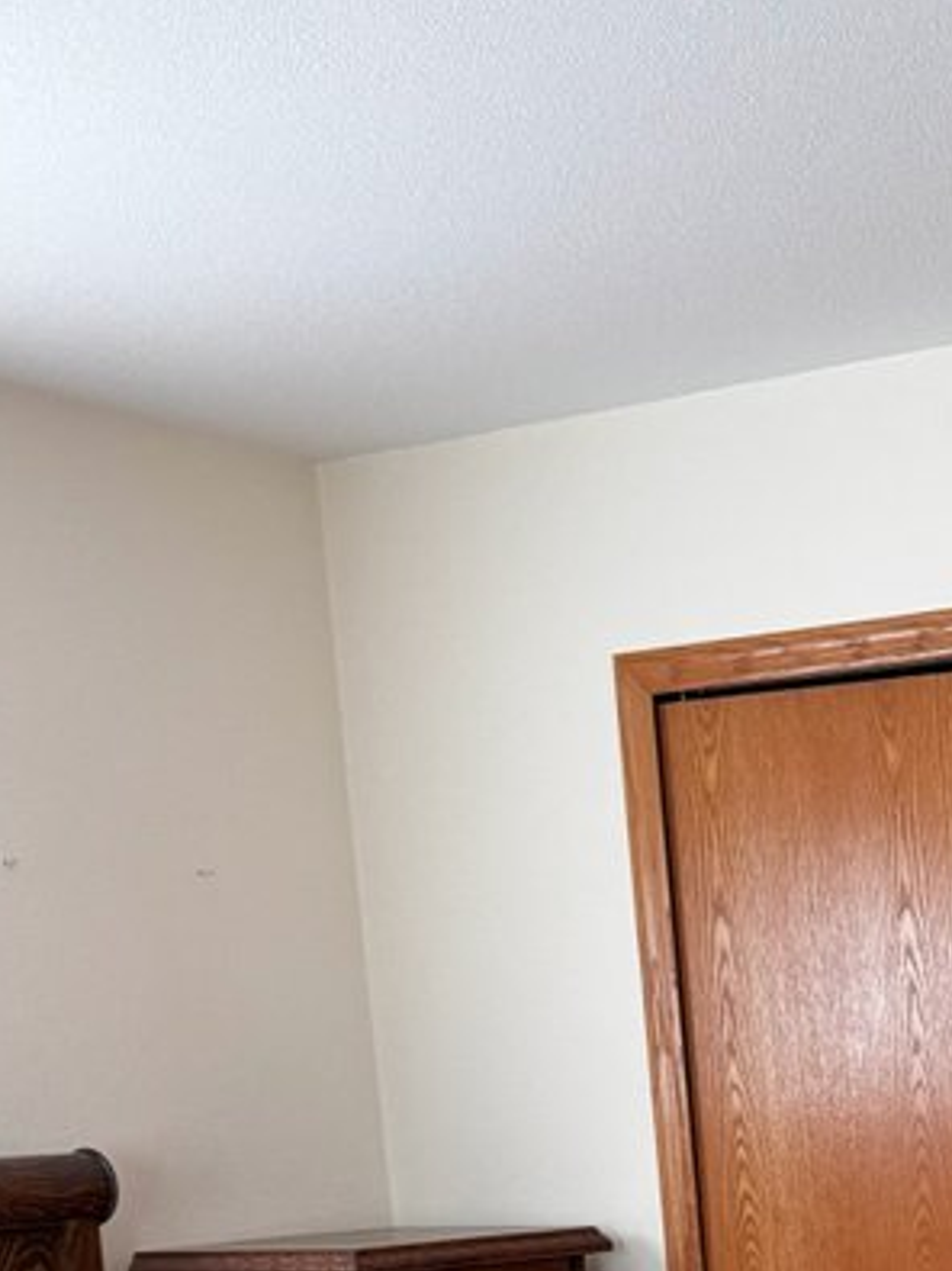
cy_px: 1508
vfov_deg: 25.4
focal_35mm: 69
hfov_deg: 19.4
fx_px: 2532
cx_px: 1278
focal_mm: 6.76
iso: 320
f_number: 1.78
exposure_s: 1/60
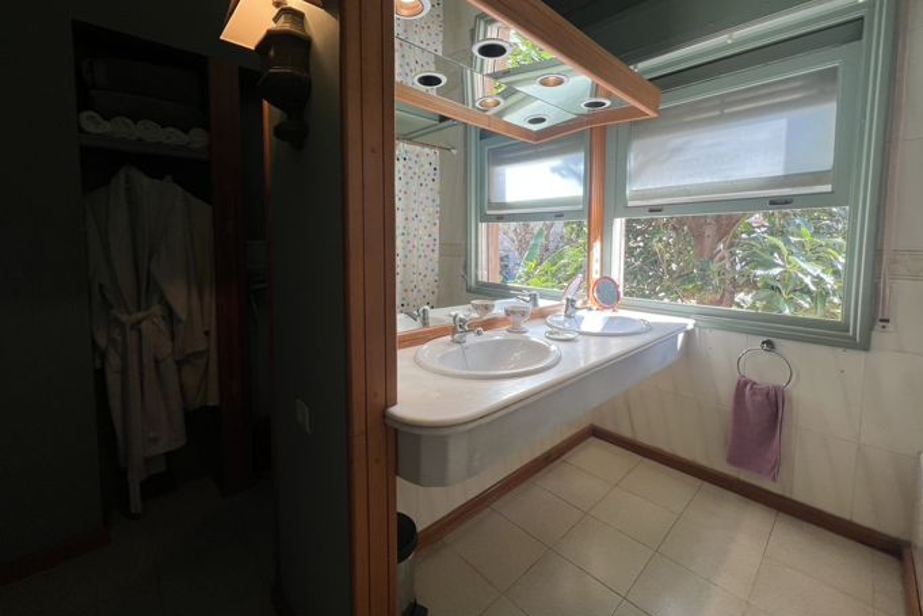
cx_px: 456
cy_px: 271
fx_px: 359
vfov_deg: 80.9
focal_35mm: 14
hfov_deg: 104.2
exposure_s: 1/192
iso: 32
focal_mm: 1.57
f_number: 1.8
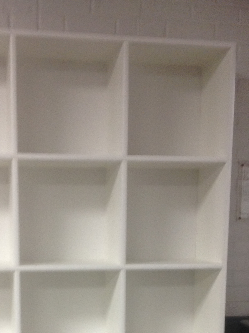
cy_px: 305
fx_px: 633
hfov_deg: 22.2
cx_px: 87
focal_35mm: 66
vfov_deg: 28.2
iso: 100
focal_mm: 4.28
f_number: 2.4
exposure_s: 1/20
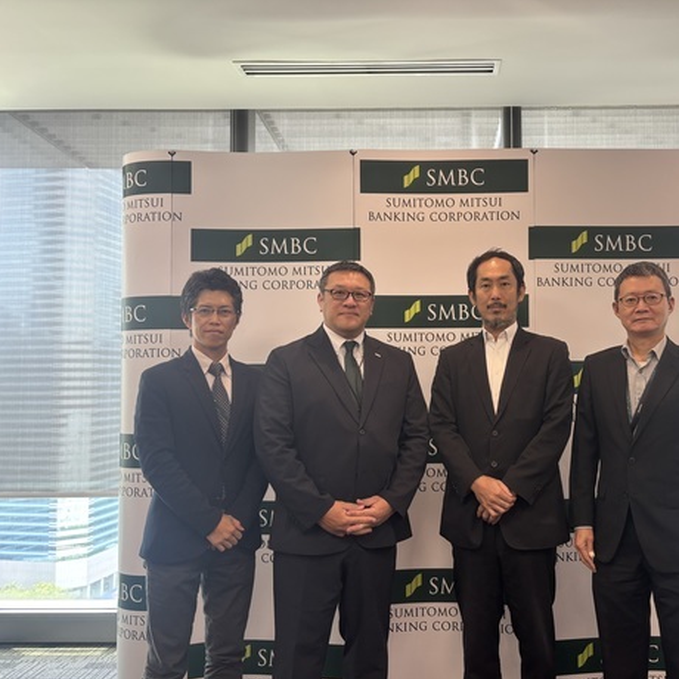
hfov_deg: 51.8
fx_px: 688
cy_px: 340
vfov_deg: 52.5
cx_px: 434
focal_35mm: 31
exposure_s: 1/50
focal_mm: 5.96
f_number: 1.6
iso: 100
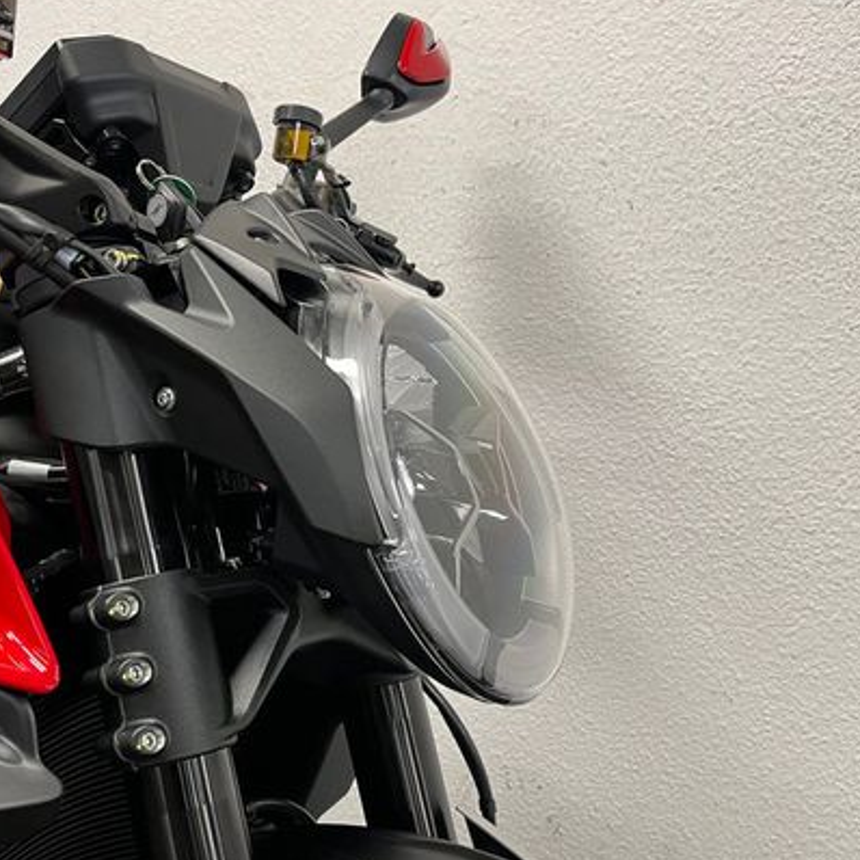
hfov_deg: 43.9
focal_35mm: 37
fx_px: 1040
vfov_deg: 44.8
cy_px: 491
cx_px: 253
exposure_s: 1/50
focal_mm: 5.1
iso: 125
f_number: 1.6
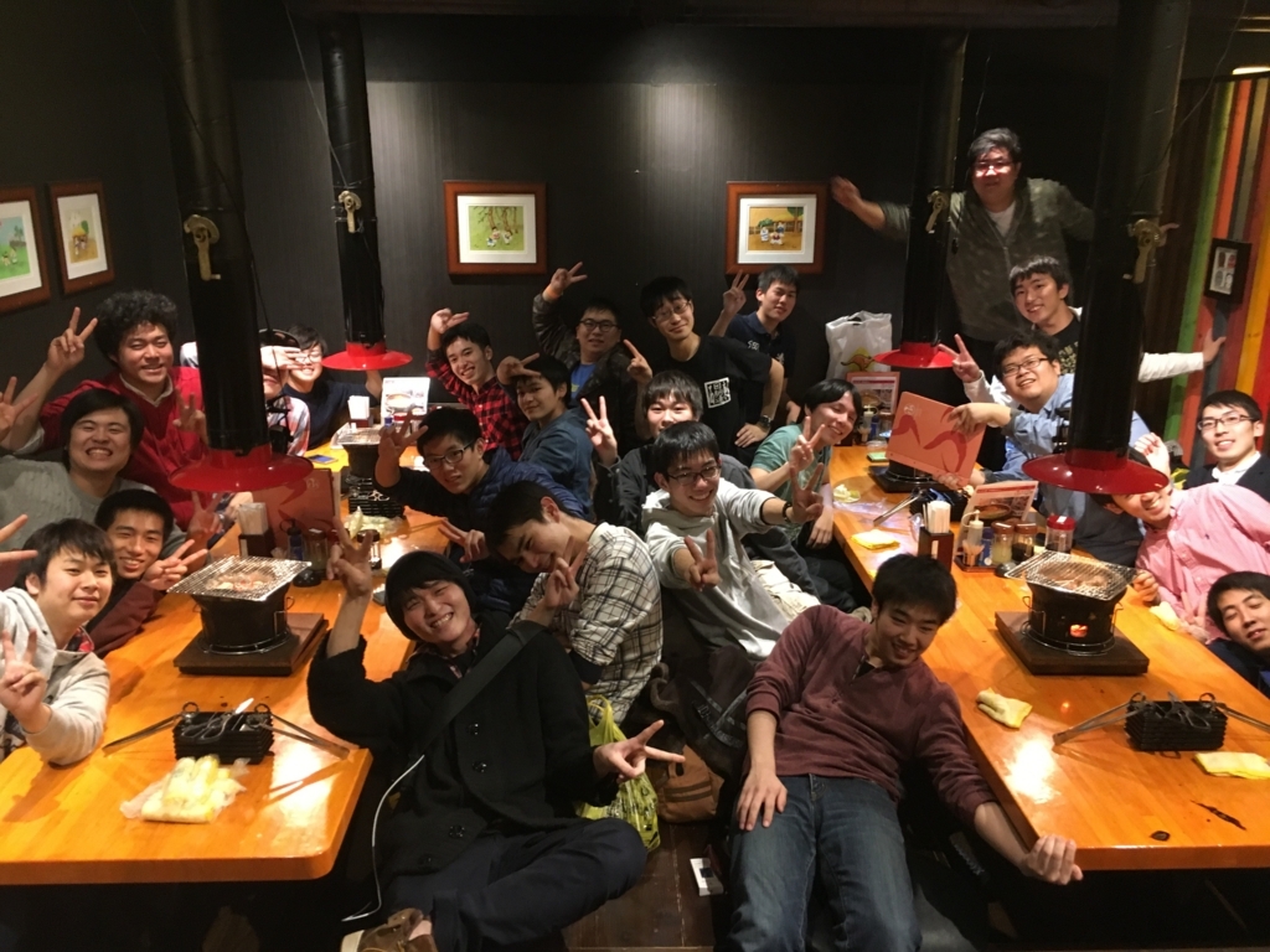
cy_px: 476
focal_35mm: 29
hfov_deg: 61.7
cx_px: 635
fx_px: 1064
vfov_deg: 48.2
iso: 200
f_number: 2.2
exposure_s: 1/17
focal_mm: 4.15
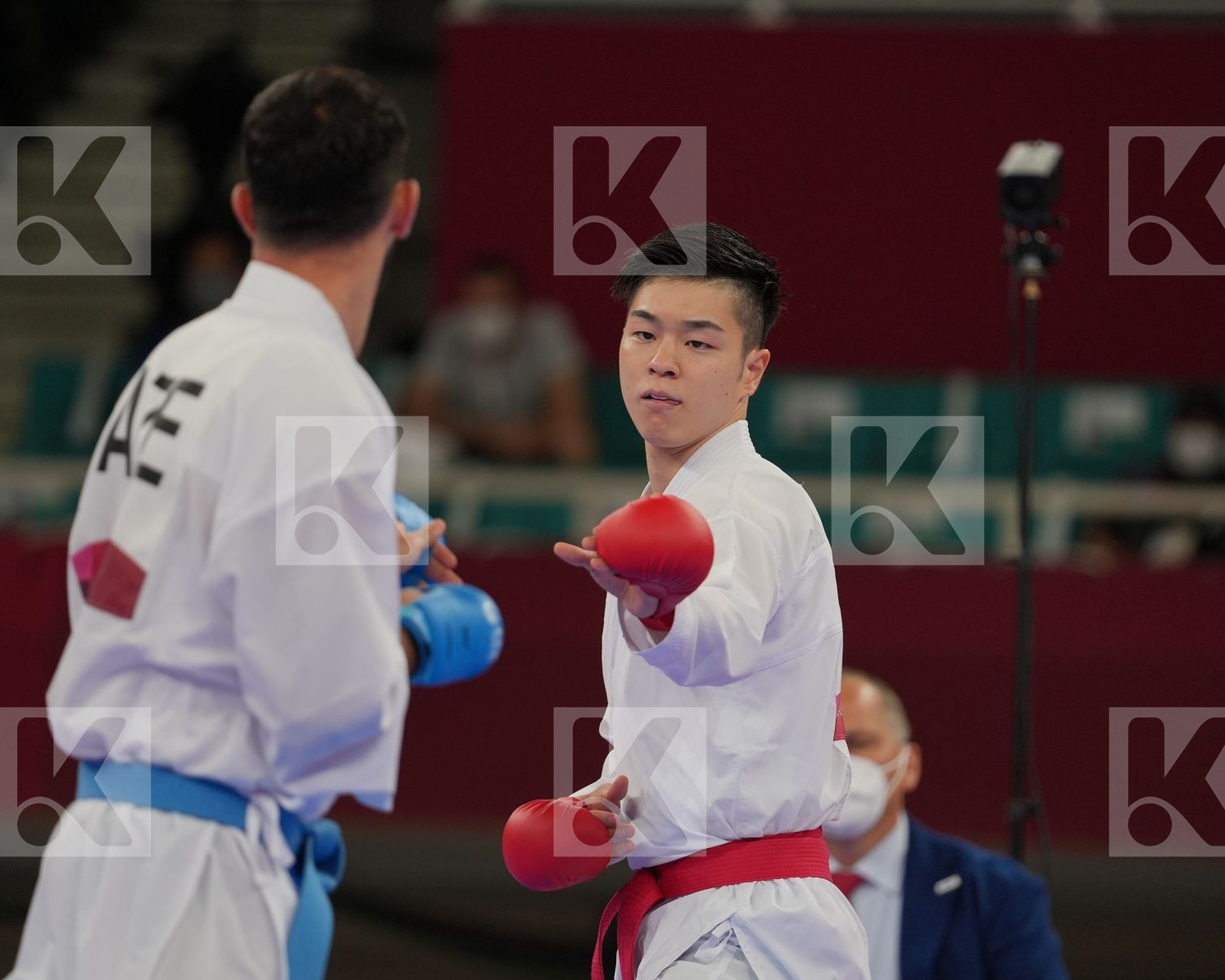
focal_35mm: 339
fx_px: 12291
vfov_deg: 4.6
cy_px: 491
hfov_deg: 5.7
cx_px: 630
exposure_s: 1/1000
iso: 500
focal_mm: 200
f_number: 2.8
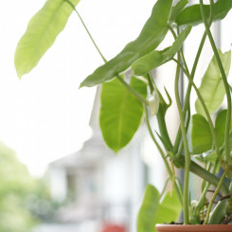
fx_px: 804
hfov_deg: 16.1
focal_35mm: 106
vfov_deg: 16.3
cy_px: 192
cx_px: -4
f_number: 2.8
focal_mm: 50
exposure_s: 1/60
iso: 100
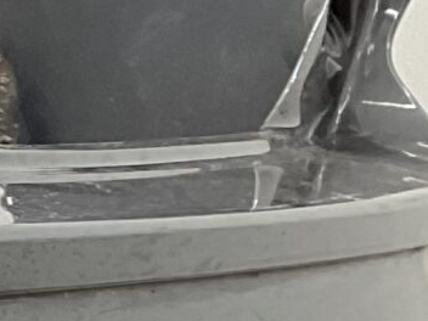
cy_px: 685
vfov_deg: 6.8
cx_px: -1016
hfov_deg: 7.7
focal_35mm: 211
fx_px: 2609
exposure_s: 1/60
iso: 40
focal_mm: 3
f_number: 1.8
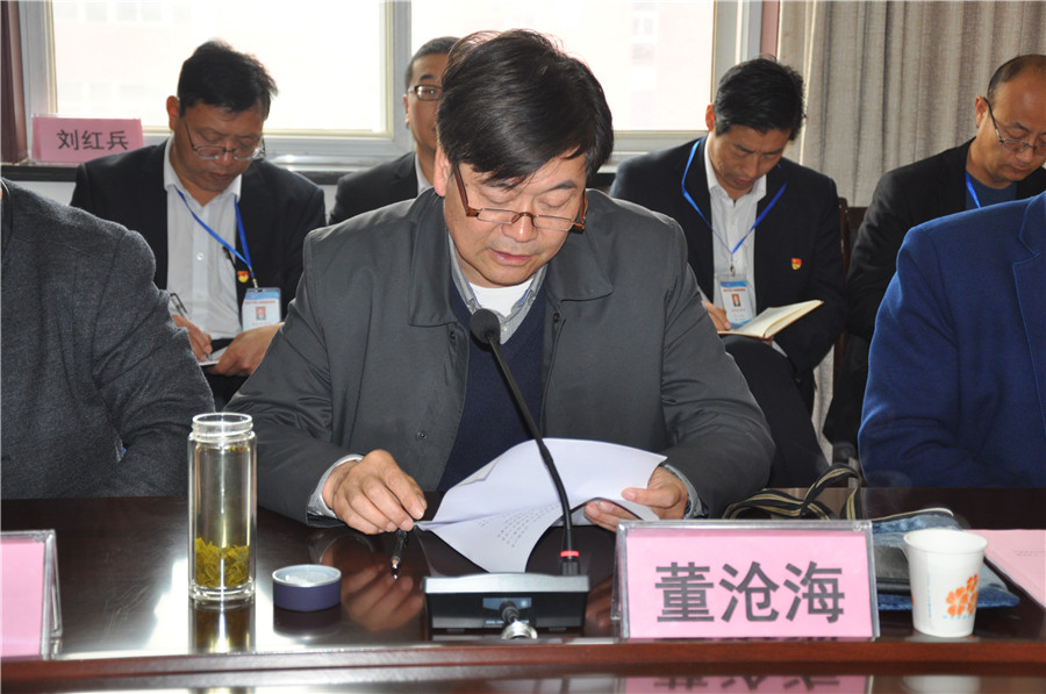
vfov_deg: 18.9
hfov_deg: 28.1
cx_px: 523
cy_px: 347
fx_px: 2089
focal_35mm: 72
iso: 400
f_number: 4.8
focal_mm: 48
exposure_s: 1/60
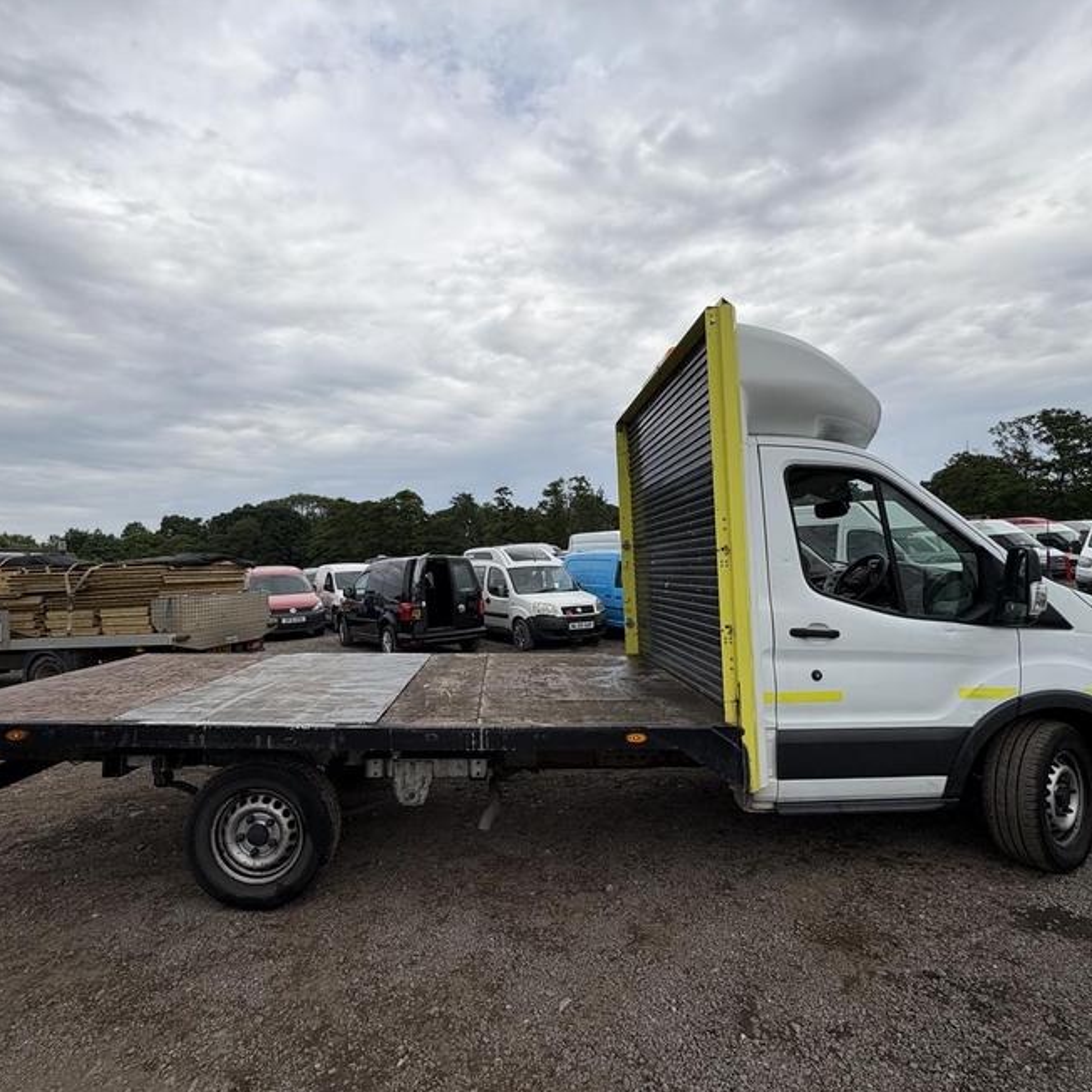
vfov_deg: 84.0
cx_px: 504
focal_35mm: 17
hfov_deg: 83.8
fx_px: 607
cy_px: 548
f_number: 2.2
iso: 50
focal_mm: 2.22
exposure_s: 1/1709
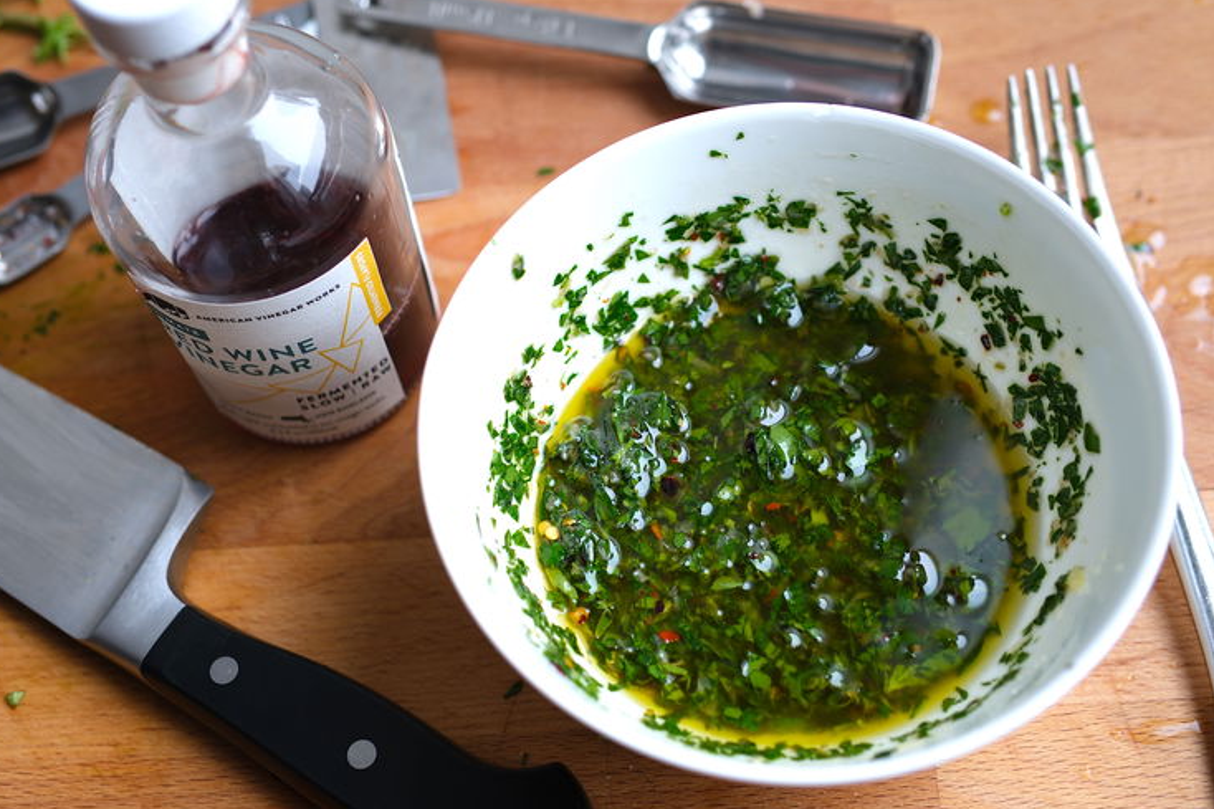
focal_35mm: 46
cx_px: 597
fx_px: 1551
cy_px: 404
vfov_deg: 29.2
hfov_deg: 42.8
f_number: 2.8
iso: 200
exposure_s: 1/42
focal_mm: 30
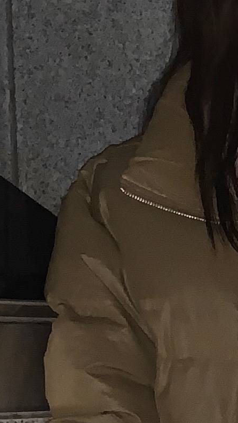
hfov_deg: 8.2
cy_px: 494
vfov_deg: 14.5
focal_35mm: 144
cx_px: 361
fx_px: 1616
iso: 200
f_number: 1.8
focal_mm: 4.25
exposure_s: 1/7
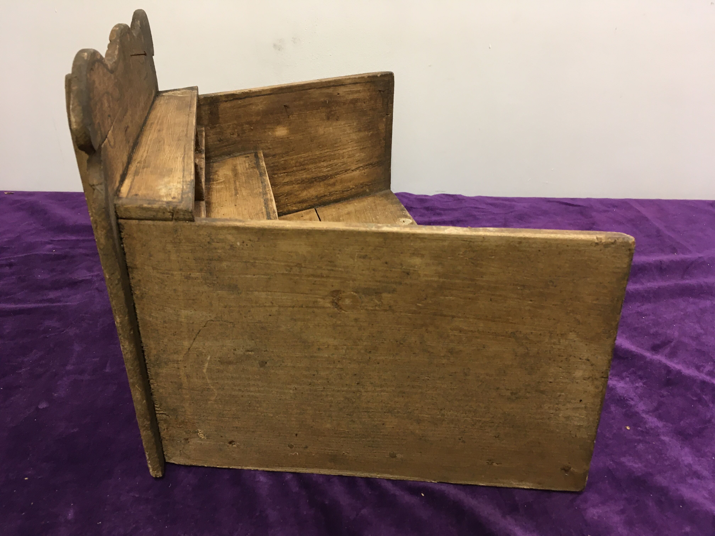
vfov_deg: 48.2
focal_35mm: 29
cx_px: 358
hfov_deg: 61.7
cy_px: 268
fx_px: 599
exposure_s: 1/33
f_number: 2.2
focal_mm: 4.15
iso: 100
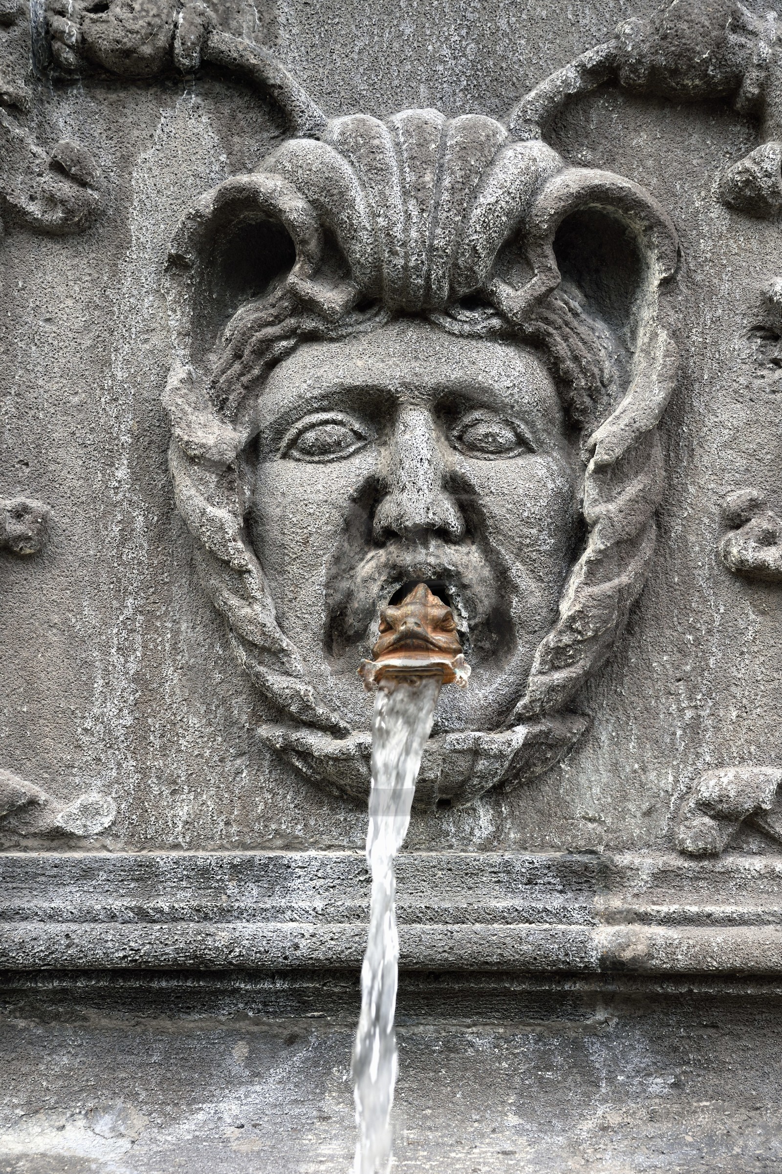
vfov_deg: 28.9
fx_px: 2283
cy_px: 587
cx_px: 391
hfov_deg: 19.4
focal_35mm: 70
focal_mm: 70
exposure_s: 1/160
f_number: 11
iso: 400
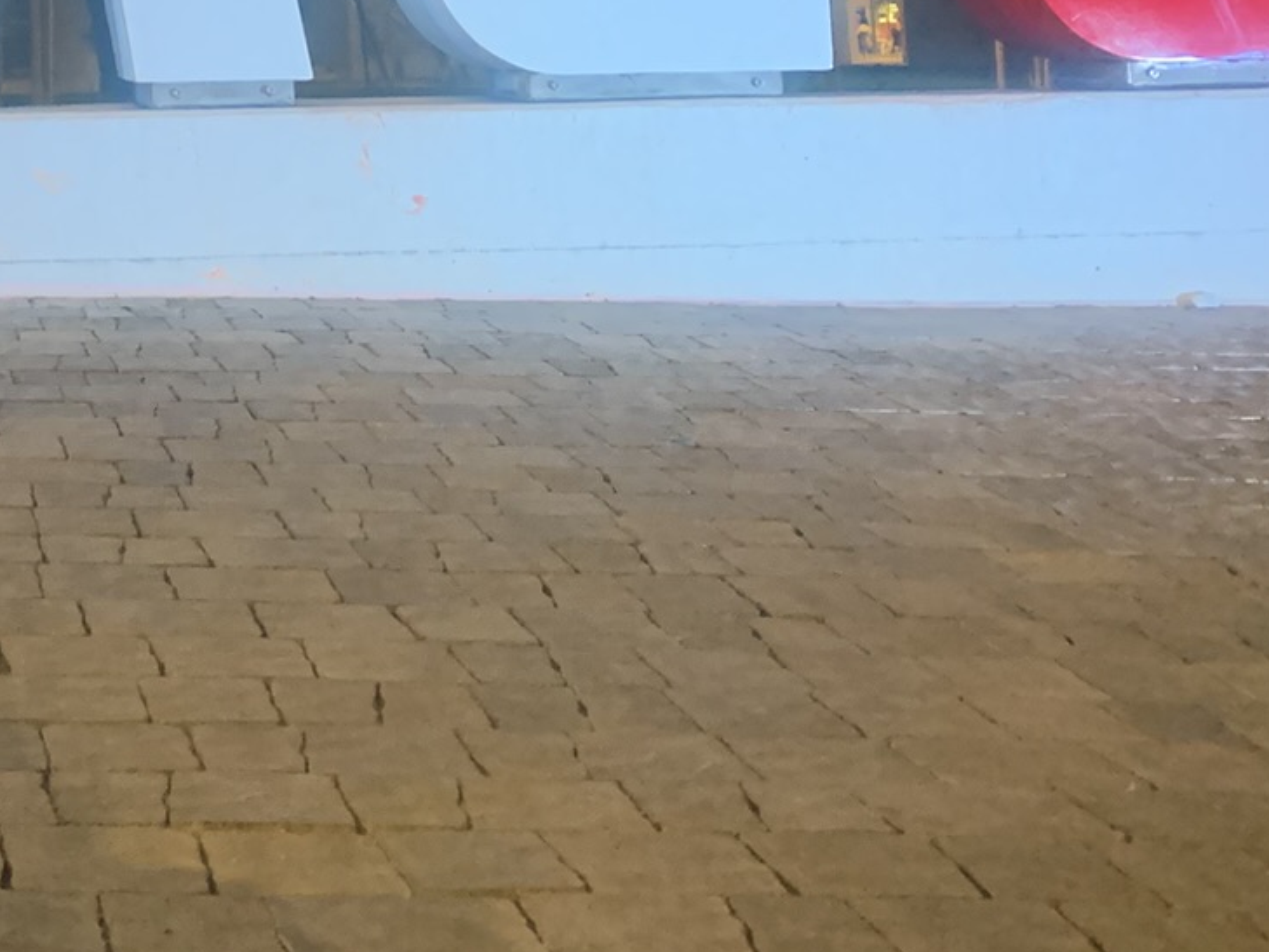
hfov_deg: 25.2
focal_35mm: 73
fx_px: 2677
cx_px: -45
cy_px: -278
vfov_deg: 18.8
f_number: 1.8
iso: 400
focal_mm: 4.25
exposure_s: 1/51
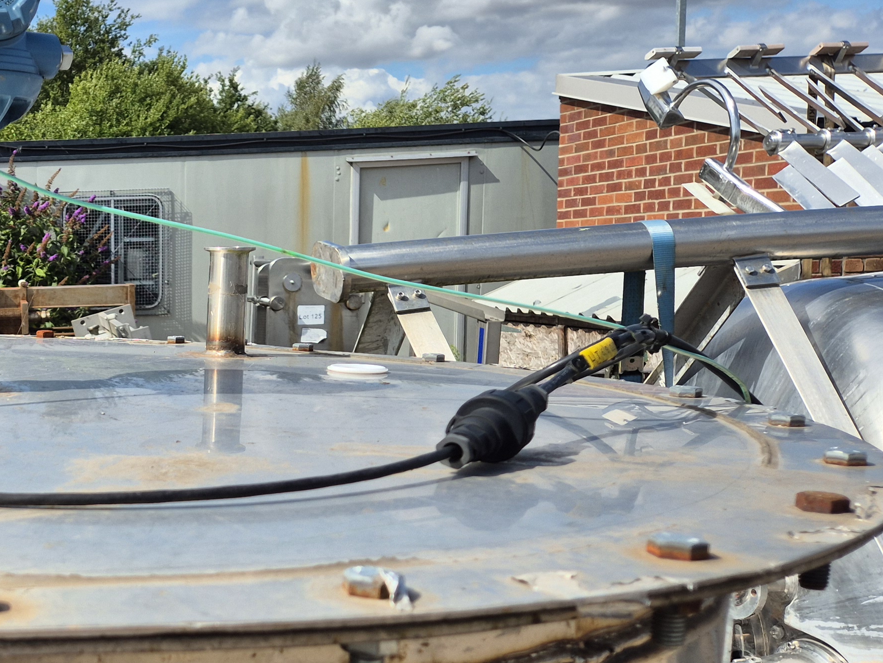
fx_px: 1327
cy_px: 413
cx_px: -81
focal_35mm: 52
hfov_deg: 32.5
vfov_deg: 27.9
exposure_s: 1/2048
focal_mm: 5.4
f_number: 1.8
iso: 25
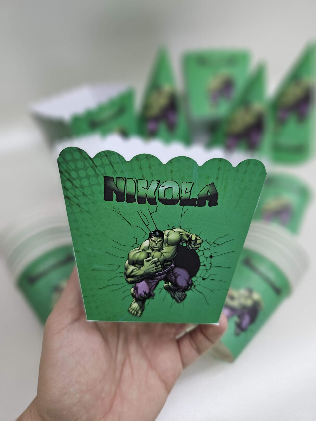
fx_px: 280
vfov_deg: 73.9
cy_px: 210
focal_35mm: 23
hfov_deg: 58.9
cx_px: 158
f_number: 1.8
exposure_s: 1/50
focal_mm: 5.4
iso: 50
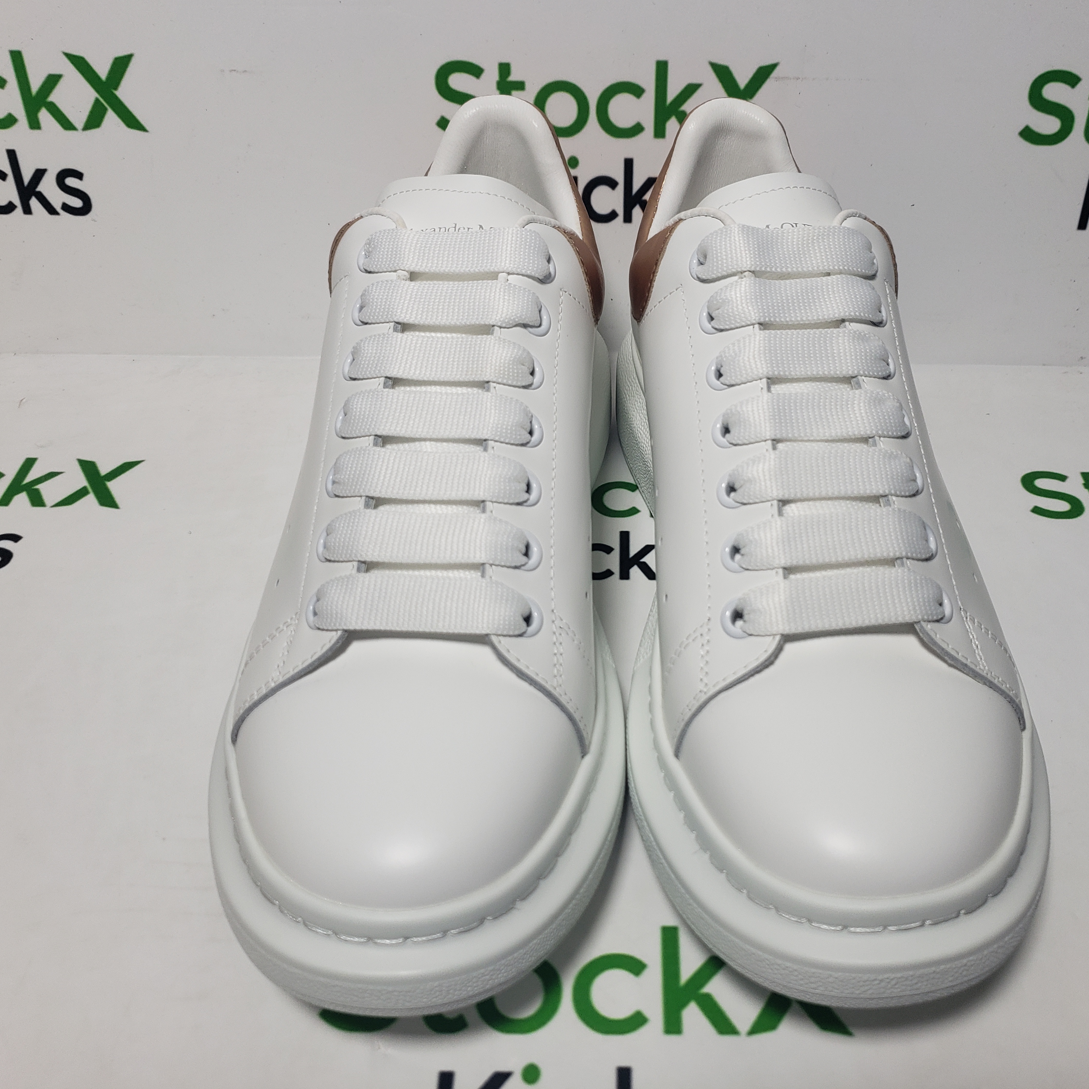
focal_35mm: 31
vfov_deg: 52.5
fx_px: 1103
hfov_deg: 52.4
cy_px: 539
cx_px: 620
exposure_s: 1/746
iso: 50
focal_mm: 4.3
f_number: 1.5
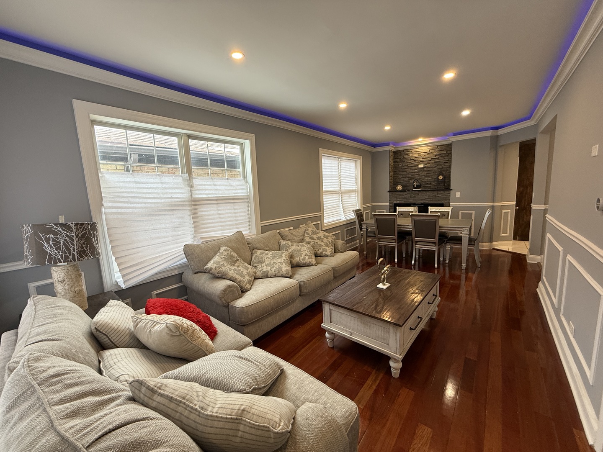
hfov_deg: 102.1
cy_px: 226
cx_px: 302
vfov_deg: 85.7
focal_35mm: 14
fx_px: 244
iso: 160
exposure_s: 1/99
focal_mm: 2.22
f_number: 2.2
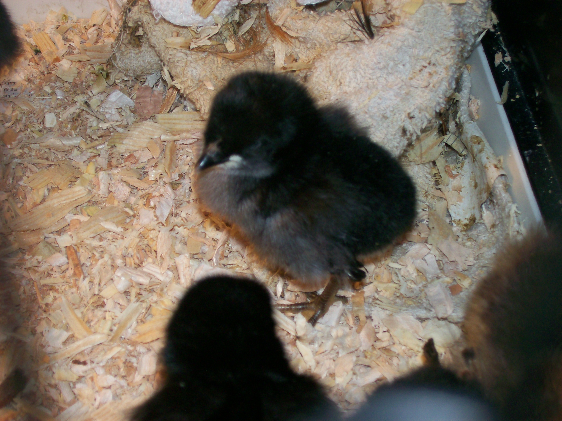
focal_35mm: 70
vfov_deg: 21.0
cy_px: 210
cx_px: 281
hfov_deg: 27.8
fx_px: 1136
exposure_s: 1/95.5
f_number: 3.8
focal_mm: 11.6
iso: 80
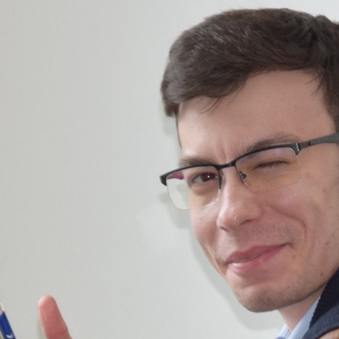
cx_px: 195
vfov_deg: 2.9
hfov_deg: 3.0
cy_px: 380
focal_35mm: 594
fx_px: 6581
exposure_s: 1/60
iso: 800
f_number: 5.6
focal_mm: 98
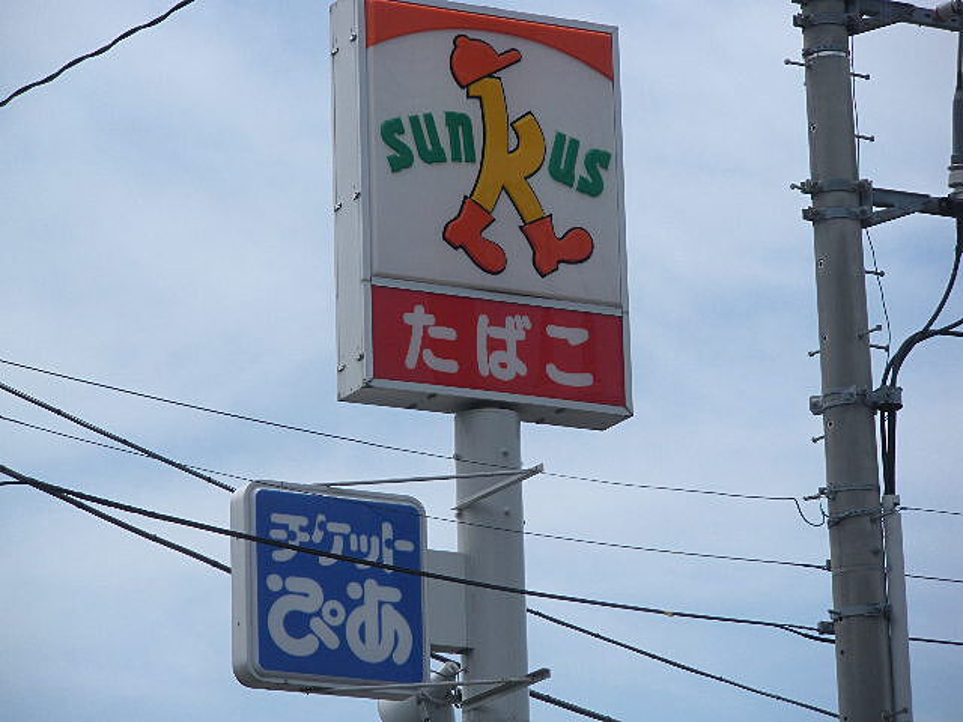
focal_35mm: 180
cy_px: 361
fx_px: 5008
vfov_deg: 8.2
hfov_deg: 11.0
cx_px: 482
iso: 64
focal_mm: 31.5
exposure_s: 1/422
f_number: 5.6
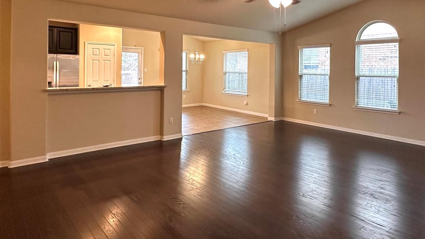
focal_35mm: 25
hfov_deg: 74.0
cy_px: 70
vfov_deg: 44.9
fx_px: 282
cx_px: 224
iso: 320
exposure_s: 1/60
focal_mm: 2.22
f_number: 2.2
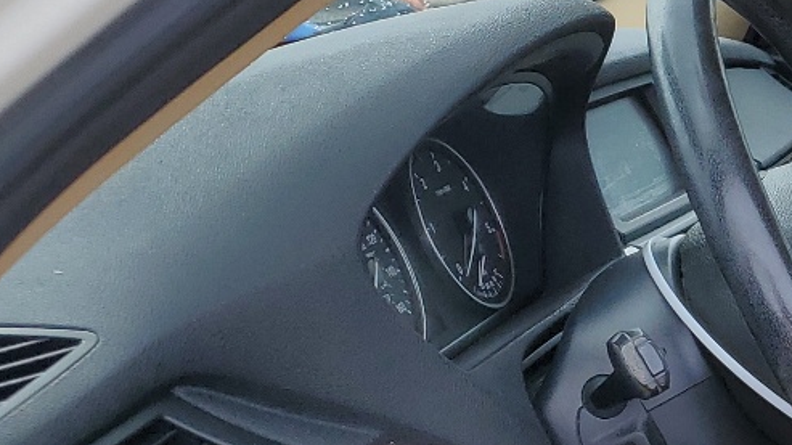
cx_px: 1173
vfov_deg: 12.8
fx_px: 1932
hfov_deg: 20.1
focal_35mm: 92
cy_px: 559
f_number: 1.5
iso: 50
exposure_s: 1/769
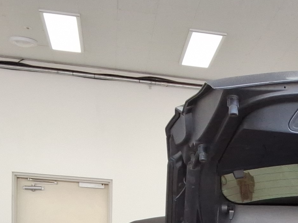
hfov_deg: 18.9
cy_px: 330
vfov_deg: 14.2
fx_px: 843
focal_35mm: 98
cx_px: 357
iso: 32
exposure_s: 1/202
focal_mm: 2.91
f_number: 1.9
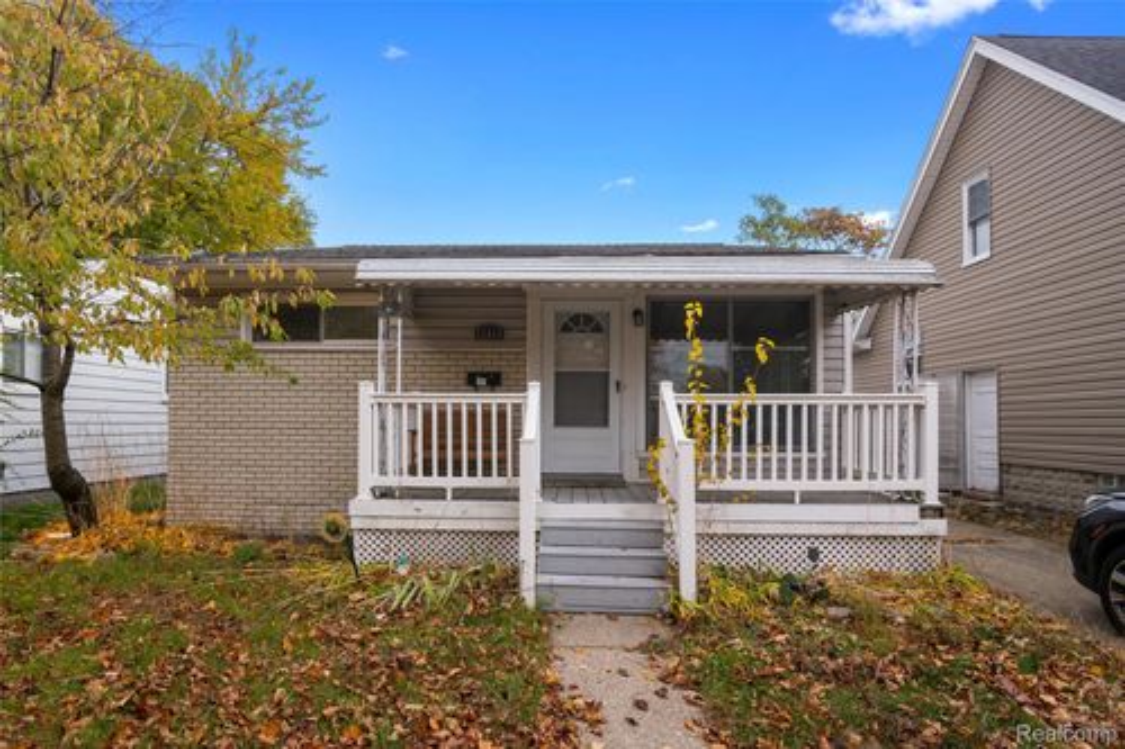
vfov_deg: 43.6
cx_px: 562
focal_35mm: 30
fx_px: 937
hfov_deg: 61.9
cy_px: 374
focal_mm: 30
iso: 320
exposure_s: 1/800
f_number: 9
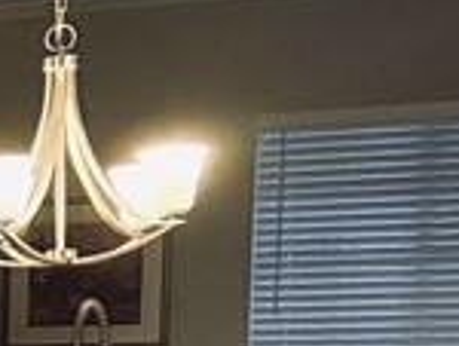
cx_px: -1059
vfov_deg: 8.1
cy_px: 603
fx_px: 2351
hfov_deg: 8.6
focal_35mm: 177
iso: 500
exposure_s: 1/60
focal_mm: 5.96
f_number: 1.6
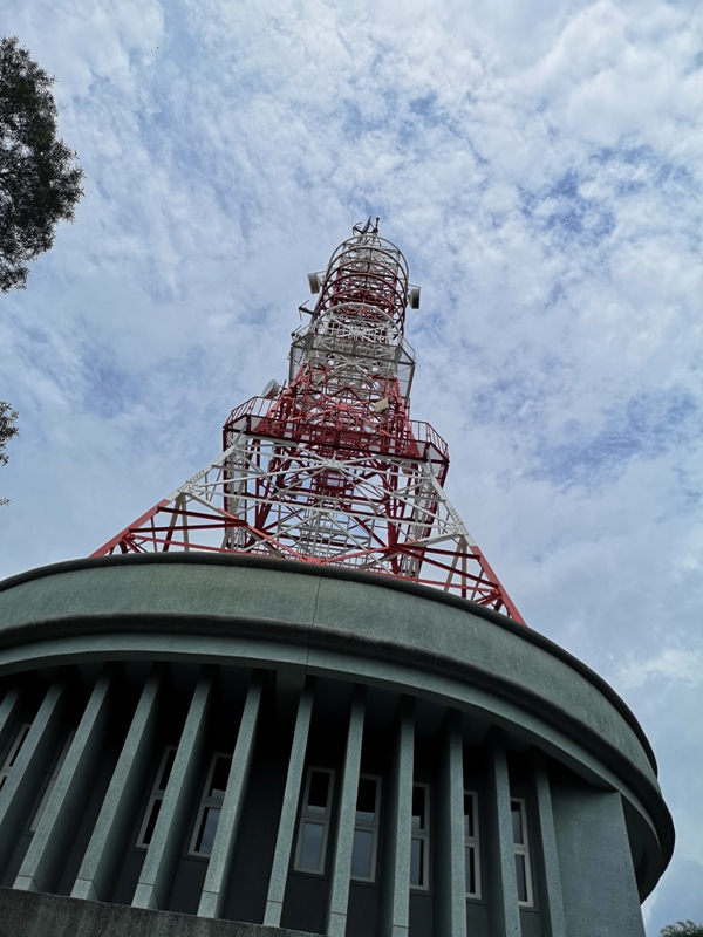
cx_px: 352
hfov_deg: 51.4
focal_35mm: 27
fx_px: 731
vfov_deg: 65.3
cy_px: 468
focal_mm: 3.95
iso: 50
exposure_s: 1/5236
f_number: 1.8
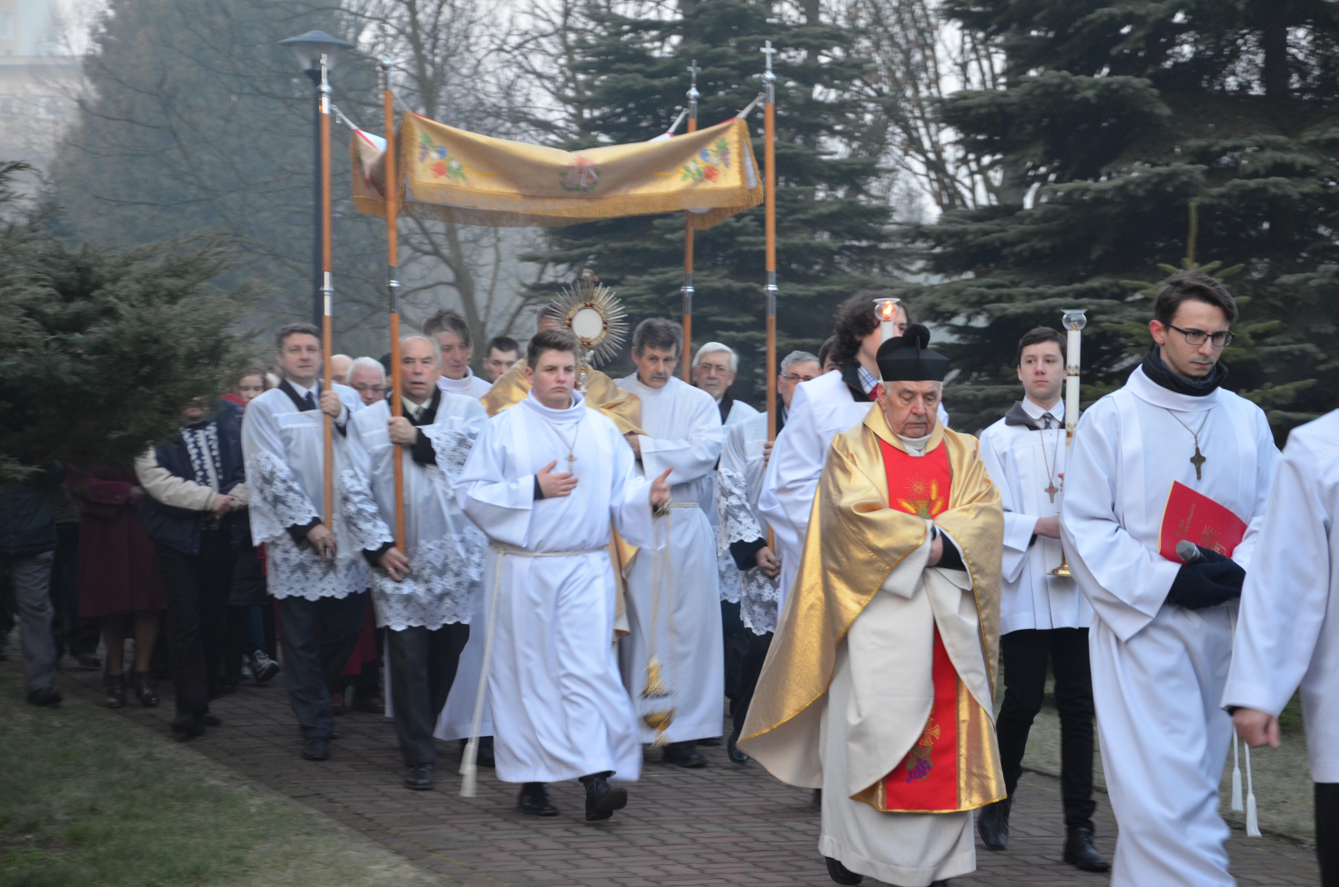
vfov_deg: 15.6
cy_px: 444
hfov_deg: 23.4
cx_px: 670
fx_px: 3229
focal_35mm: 87
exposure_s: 1/30
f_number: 5
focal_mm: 58
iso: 1000
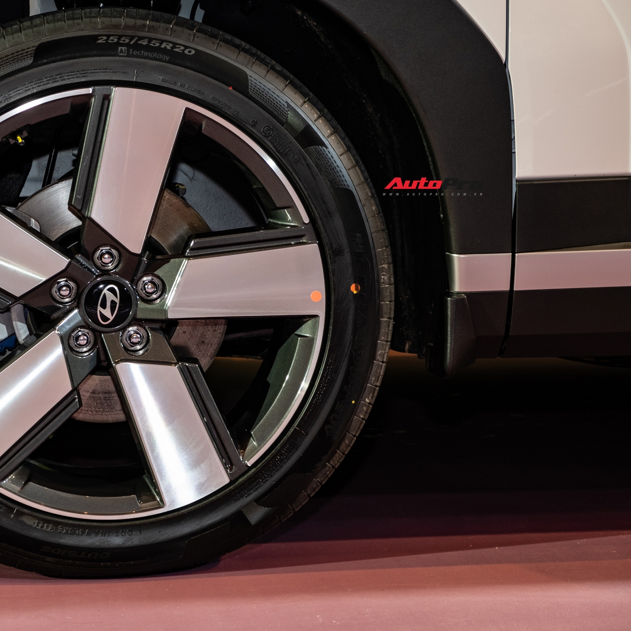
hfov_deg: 19.7
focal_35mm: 87
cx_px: 107
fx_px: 1794
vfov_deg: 19.9
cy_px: 283
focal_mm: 39
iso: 100
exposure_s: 1/30
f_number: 4
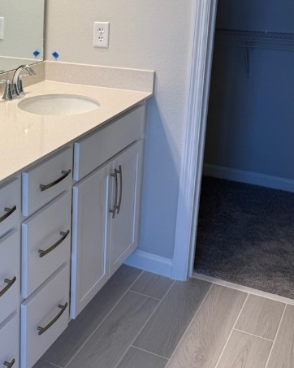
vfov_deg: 34.6
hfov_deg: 26.3
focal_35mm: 53
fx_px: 577
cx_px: -31
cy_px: 92
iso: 64
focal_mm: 6.76
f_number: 1.78
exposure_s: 1/120
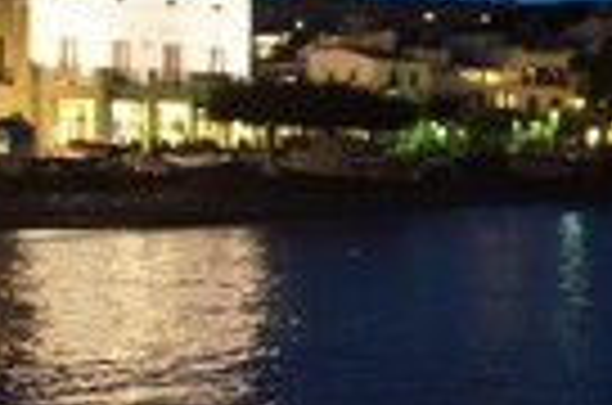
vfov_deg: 14.9
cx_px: 837
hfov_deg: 20.2
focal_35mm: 91
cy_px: 133
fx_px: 1543
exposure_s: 1/10
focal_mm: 18
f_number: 3.5
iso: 6400
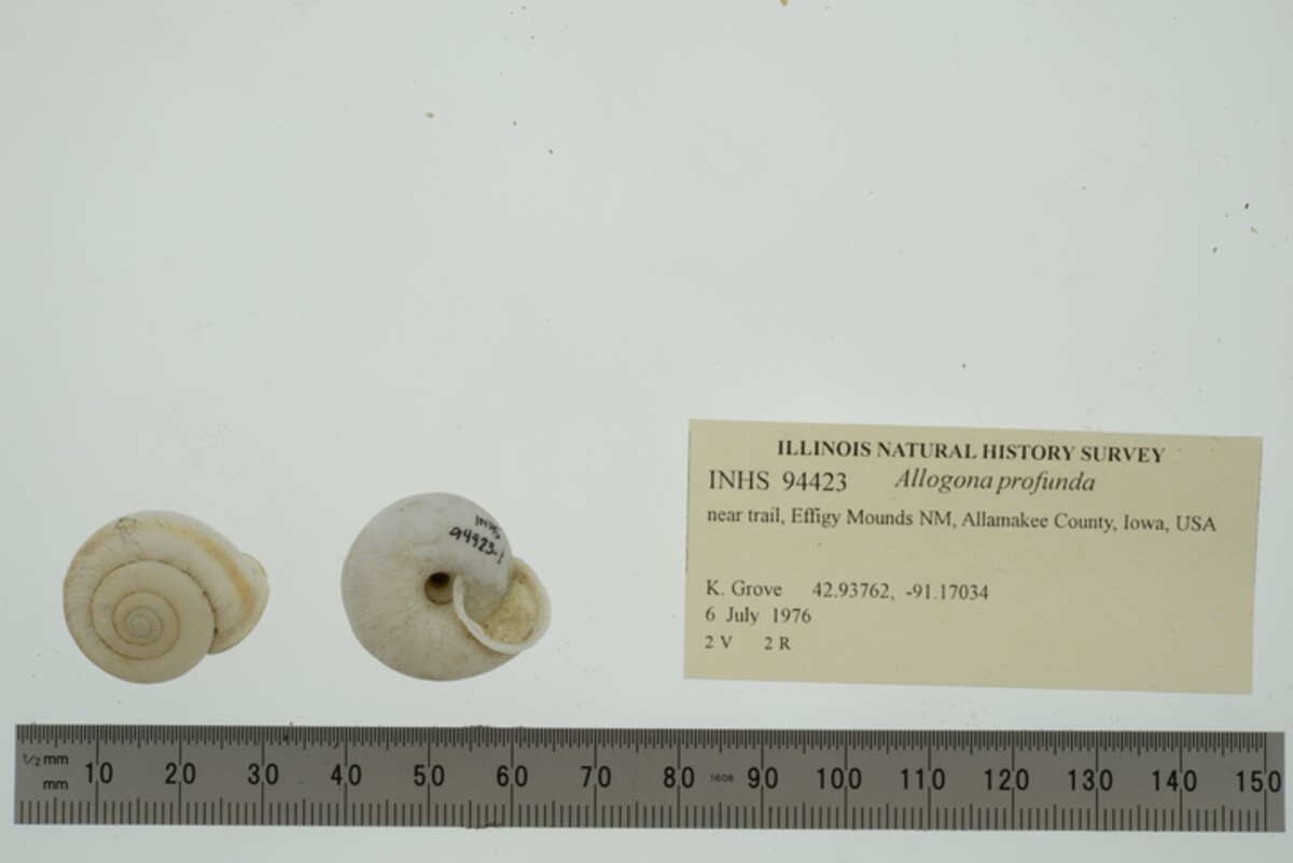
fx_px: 2156
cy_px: 432
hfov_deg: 33.4
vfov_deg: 22.6
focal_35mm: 60
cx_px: 646
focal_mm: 60
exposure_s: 1/13
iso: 100
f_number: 32
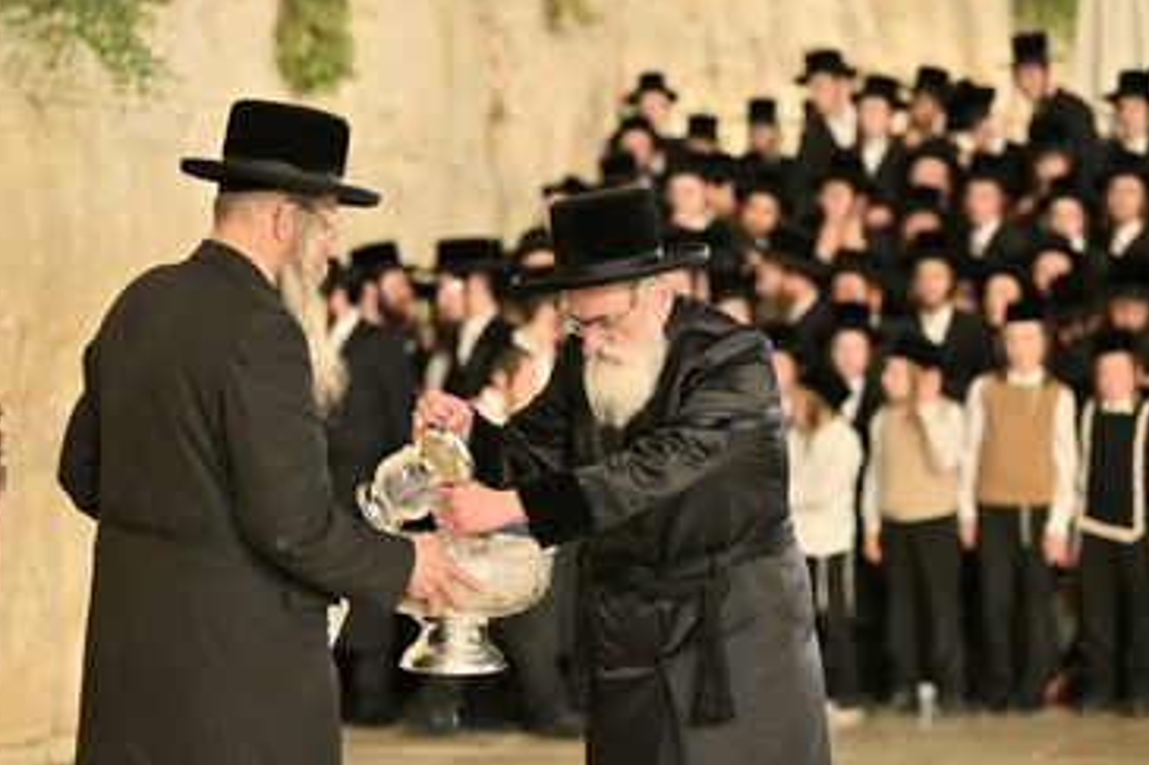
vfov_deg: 10.8
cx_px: 529
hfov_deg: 16.1
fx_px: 4051
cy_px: 406
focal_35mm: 127
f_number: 2.8
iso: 1250
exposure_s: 1/160
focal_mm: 116
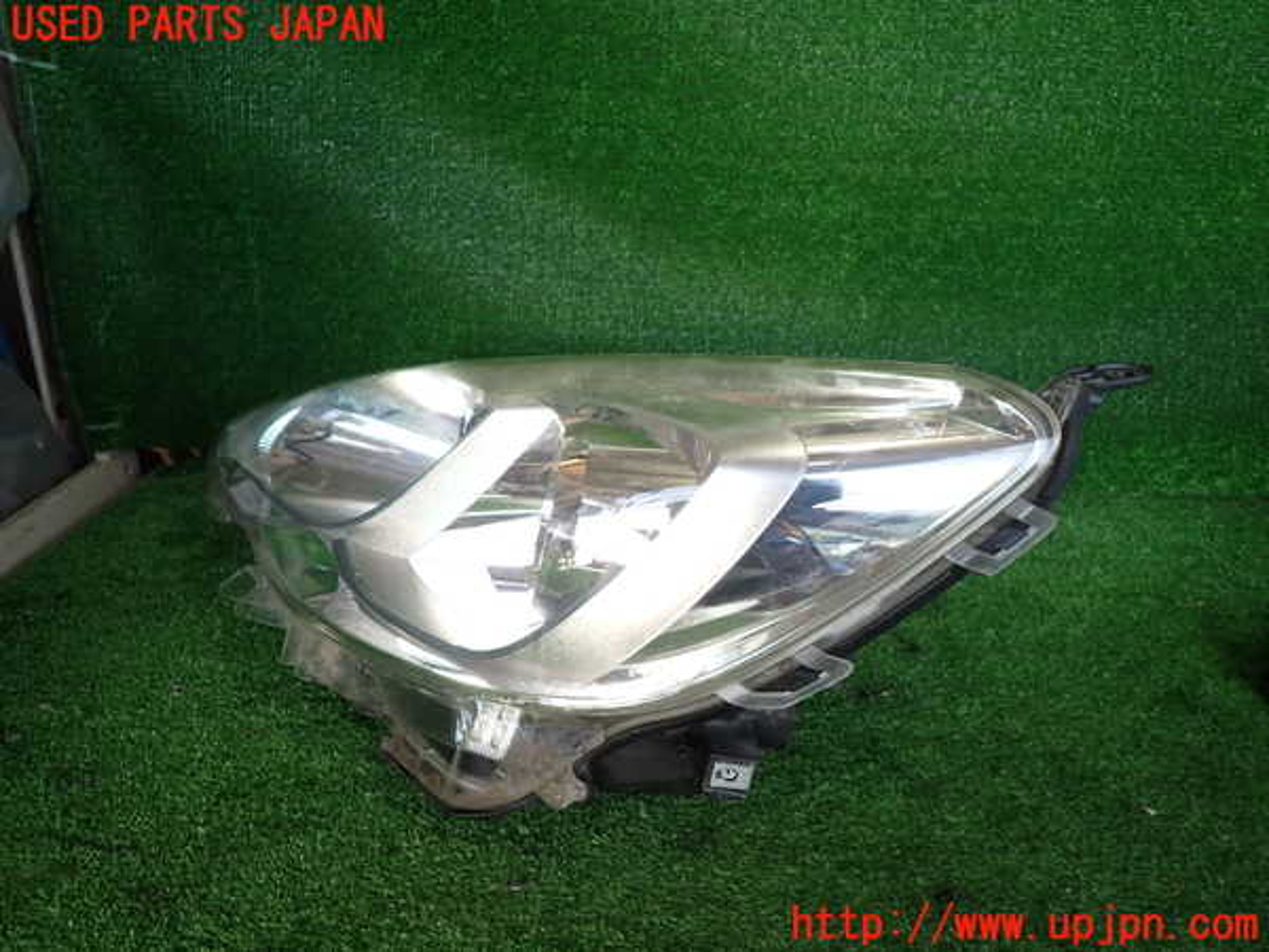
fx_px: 916
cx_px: 634
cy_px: 476
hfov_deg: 69.4
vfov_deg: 54.9
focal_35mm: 25
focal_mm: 4.5
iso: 200
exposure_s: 1/80
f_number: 2
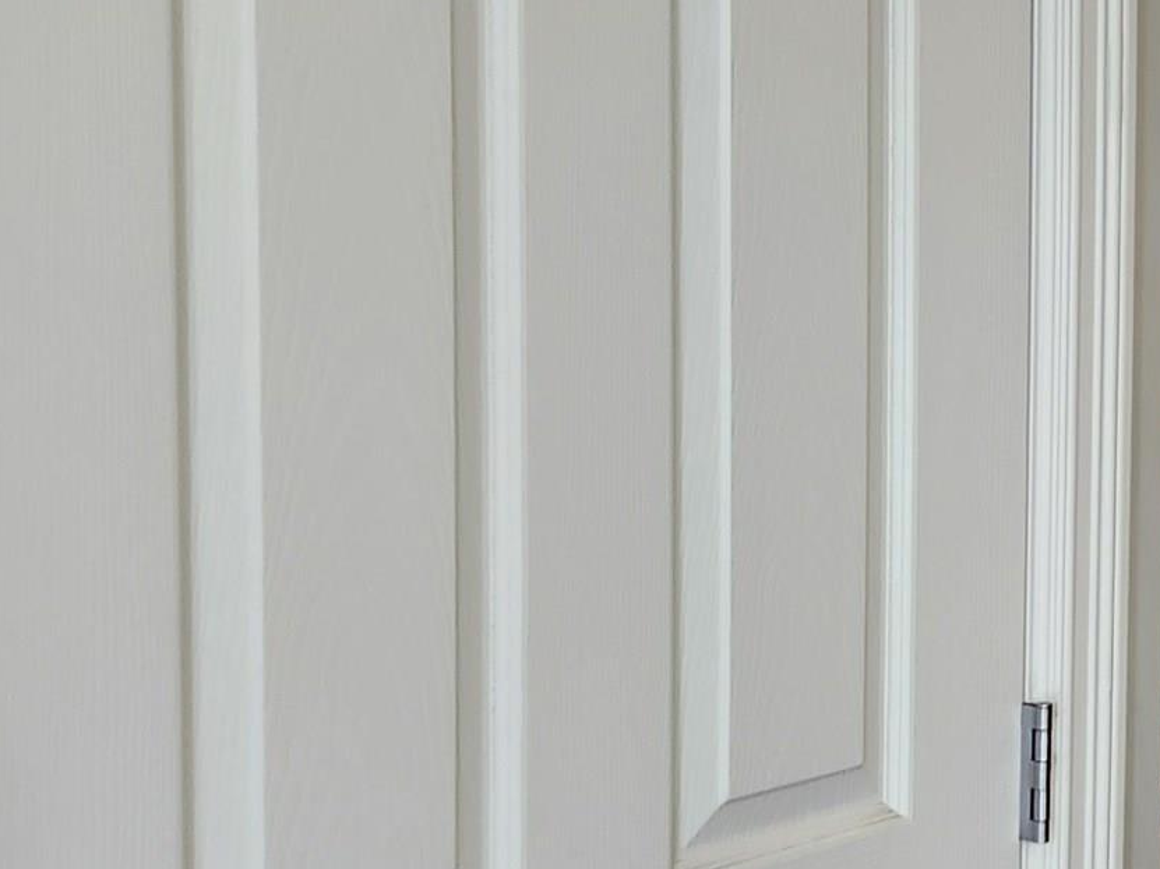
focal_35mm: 85
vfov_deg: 17.4
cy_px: 435
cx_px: 1535
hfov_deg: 20.8
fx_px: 2848
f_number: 1.8
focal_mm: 5.54
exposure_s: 1/180
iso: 160
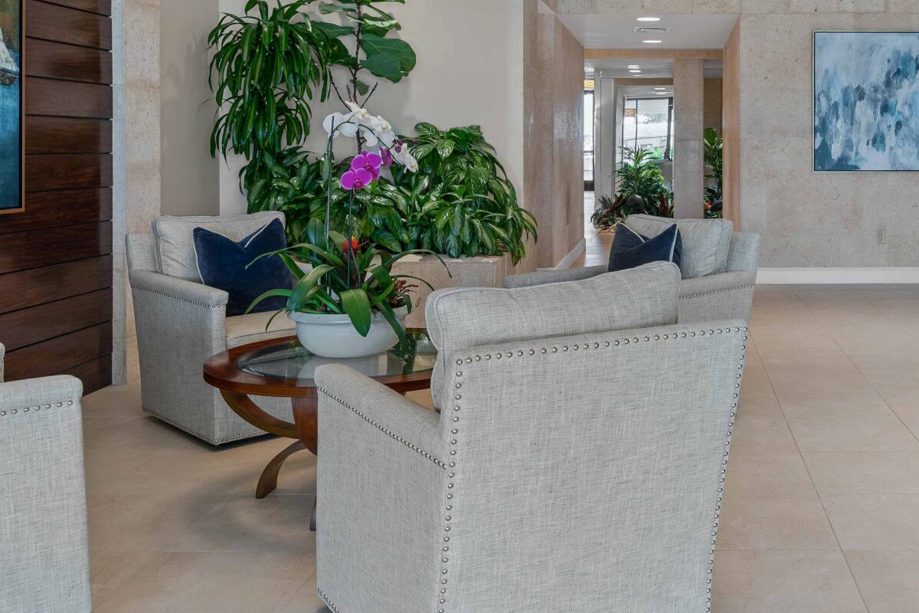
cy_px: 191
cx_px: 678
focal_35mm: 40
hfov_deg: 46.9
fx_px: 1021
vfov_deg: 33.0
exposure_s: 1/2.5
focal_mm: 16
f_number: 5.6
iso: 100
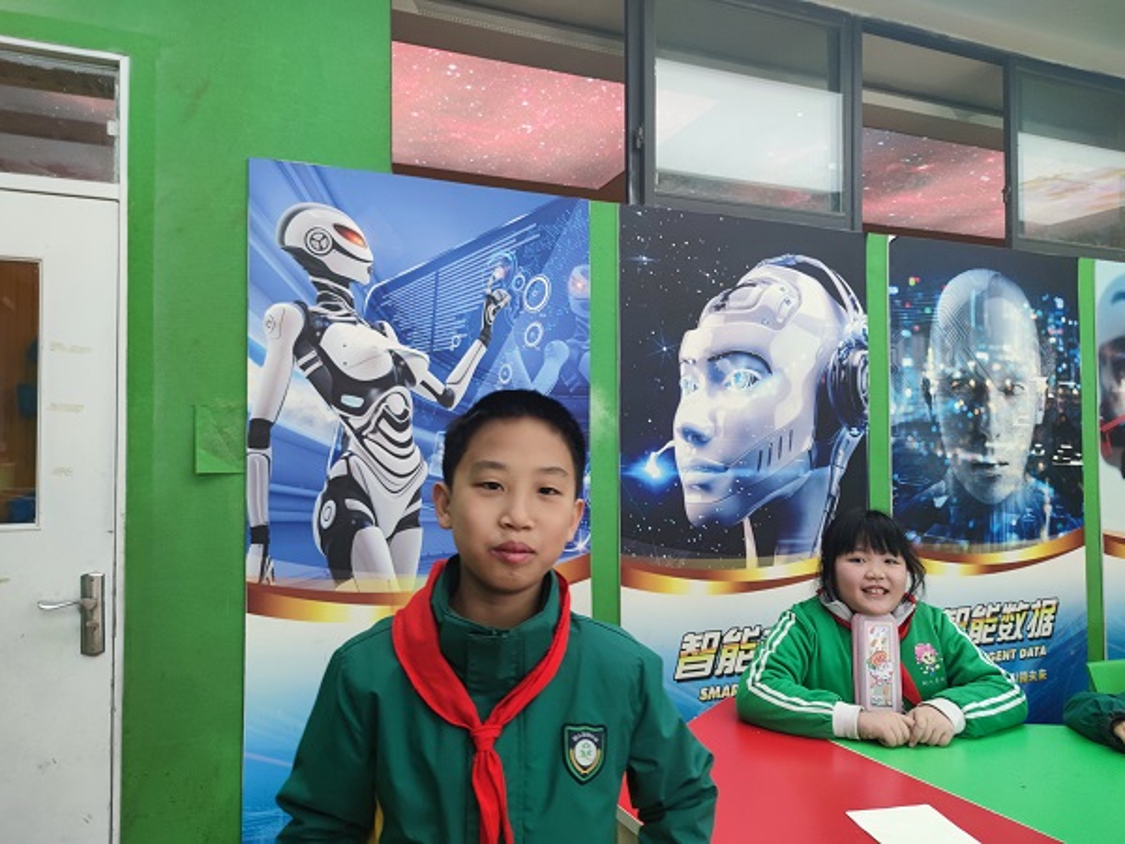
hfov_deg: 71.6
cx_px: 562
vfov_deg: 56.8
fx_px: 780
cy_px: 422
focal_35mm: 24
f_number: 1.69
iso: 210
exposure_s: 1/100
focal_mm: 6.72
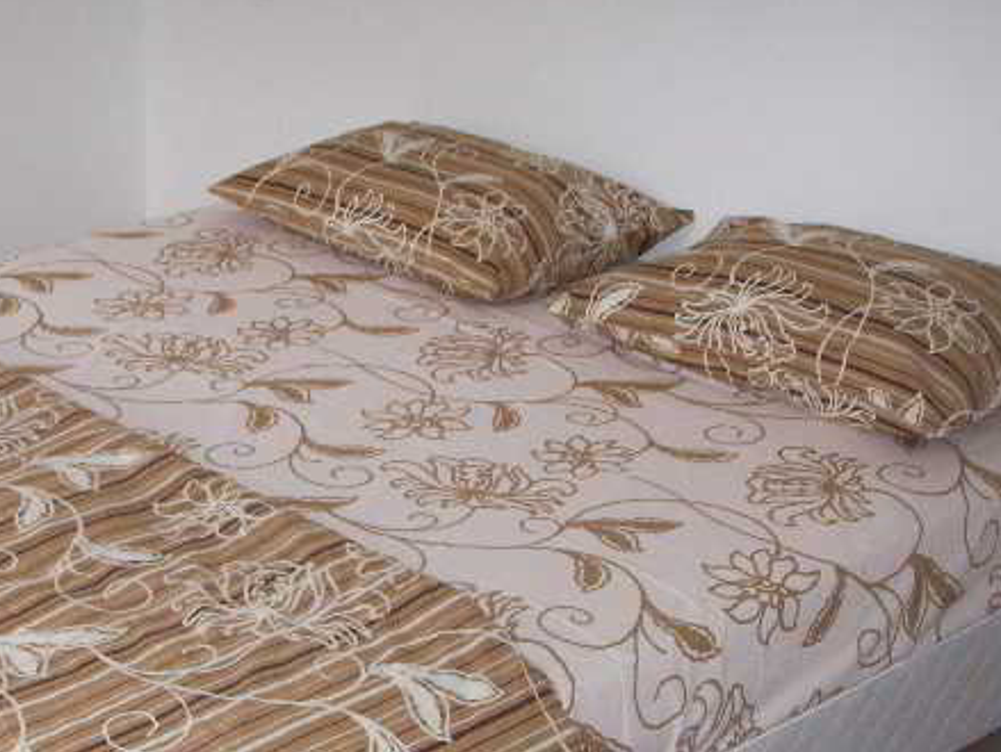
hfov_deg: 26.6
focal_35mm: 71
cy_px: 563
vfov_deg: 20.6
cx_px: 128
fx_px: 2055
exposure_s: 1/45
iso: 100
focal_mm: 6.6
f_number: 3.5
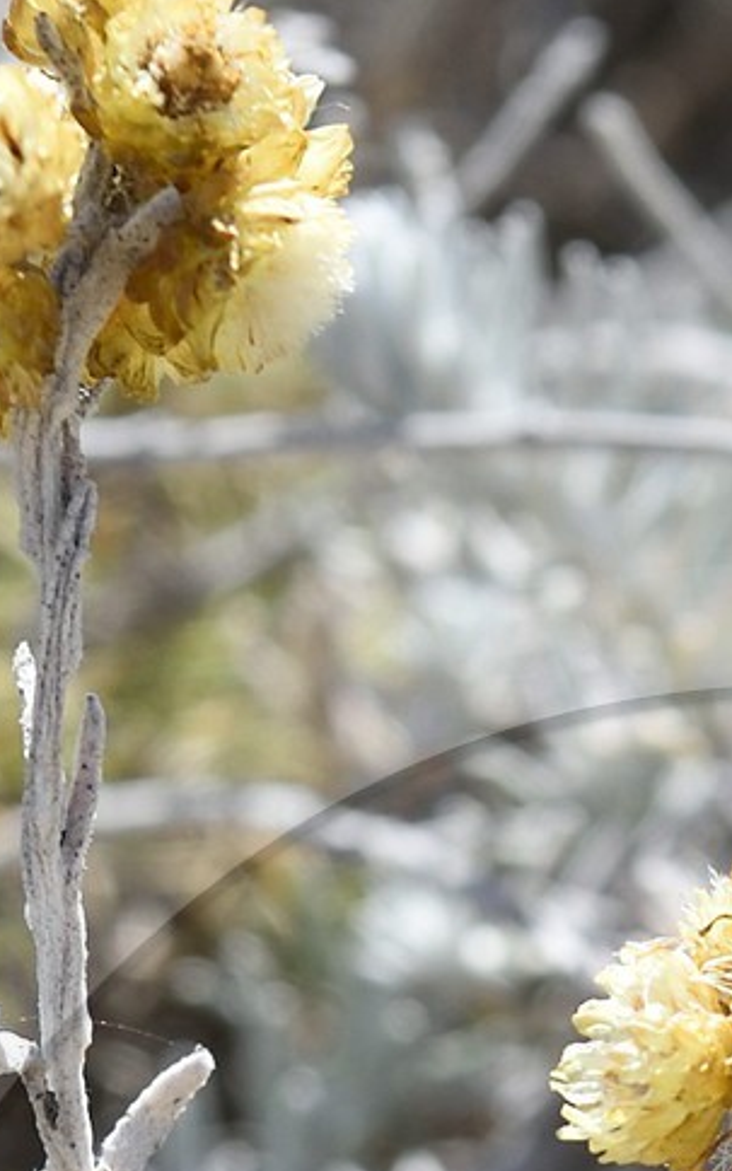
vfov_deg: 5.9
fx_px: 11271
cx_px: 814
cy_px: 1690
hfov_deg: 3.7
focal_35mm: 353
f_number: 8
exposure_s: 1/400
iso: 200
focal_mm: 70
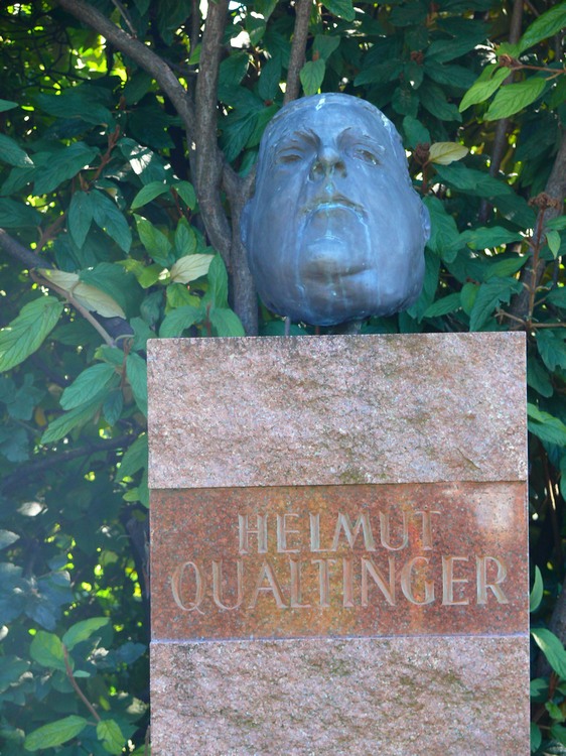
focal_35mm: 131
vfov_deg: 15.1
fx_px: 2858
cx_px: 283
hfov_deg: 11.3
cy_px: 378
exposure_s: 1/30
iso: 160
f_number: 3.6
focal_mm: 27.7
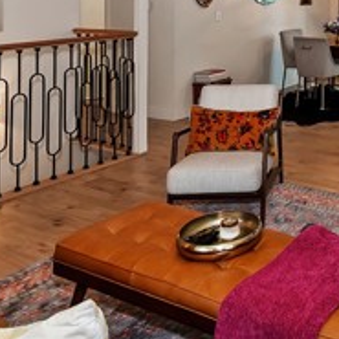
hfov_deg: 32.8
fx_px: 488
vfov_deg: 34.7
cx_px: 387
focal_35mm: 44
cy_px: -3
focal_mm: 10
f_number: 8
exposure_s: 1/30
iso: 400
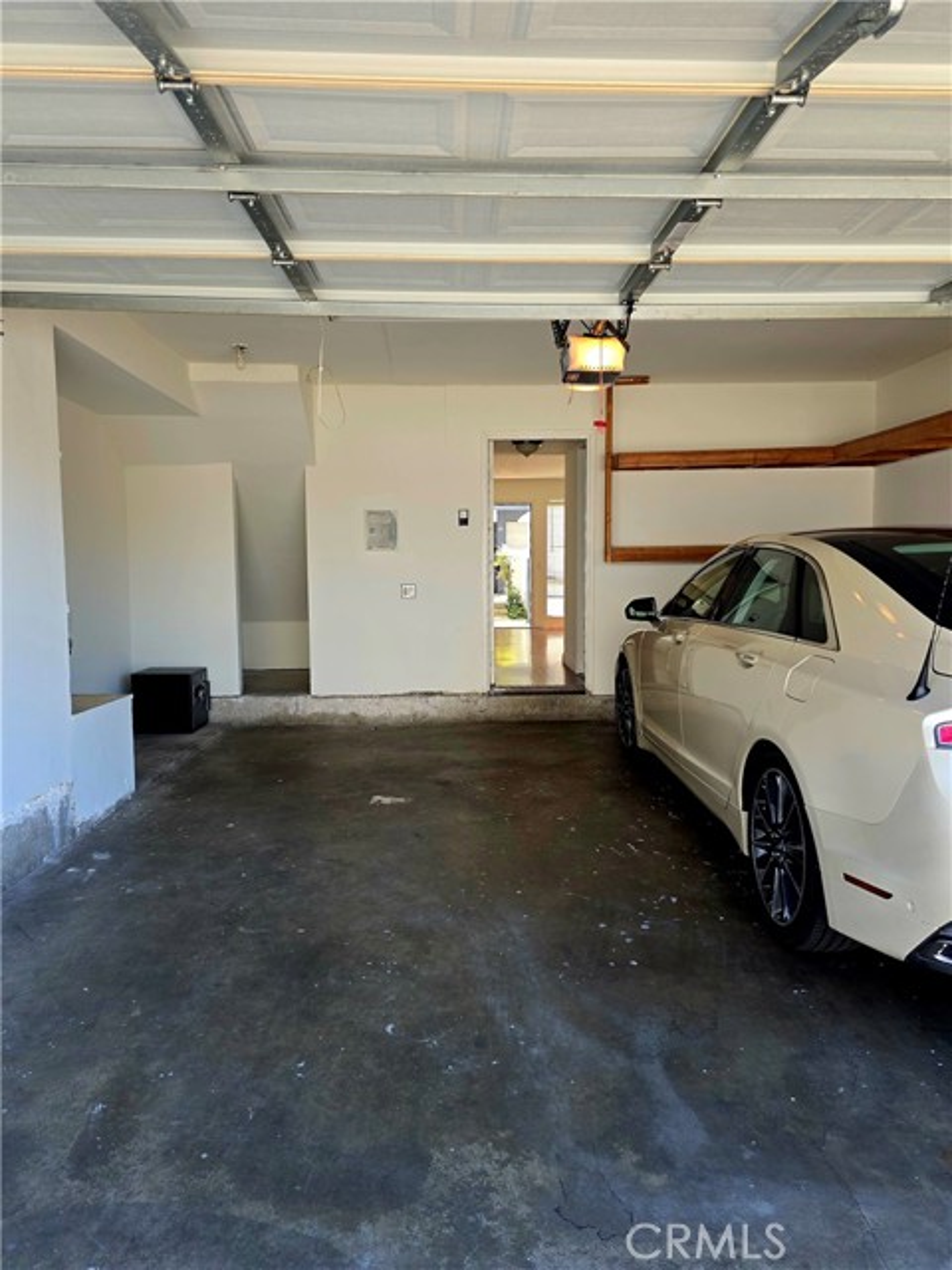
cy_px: 635
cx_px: 476
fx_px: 843
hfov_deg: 58.9
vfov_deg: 73.9
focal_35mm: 23
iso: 50
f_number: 1.7
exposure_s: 1/182
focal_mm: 6.3
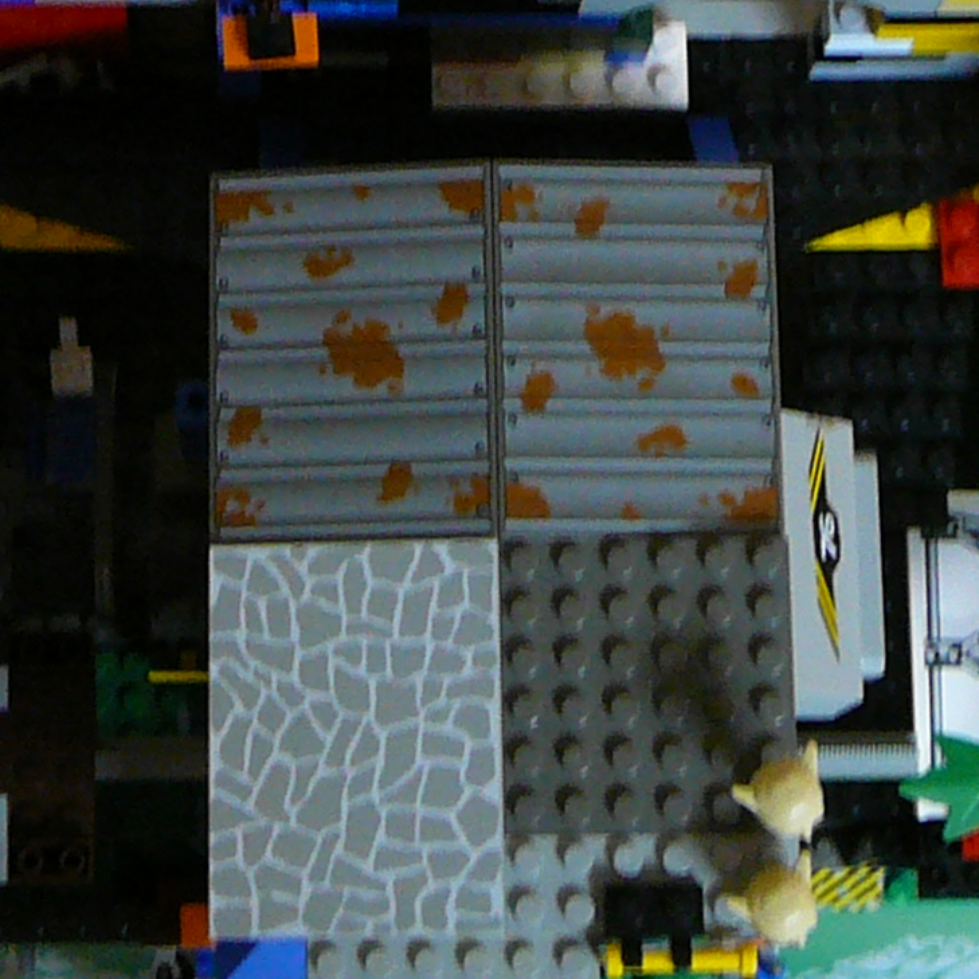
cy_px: -59
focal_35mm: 121
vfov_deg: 14.1
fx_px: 3872
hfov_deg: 14.4
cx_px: 265
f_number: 3
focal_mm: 5.8
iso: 200
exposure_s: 1/10
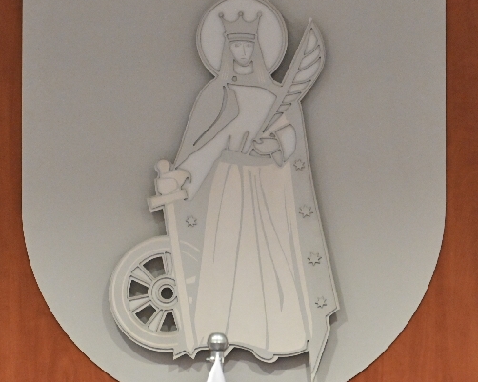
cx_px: 213
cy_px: 68
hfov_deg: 4.3
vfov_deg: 3.4
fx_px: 6348
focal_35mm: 449
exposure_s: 1/200
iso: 3600
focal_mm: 200
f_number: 3.5
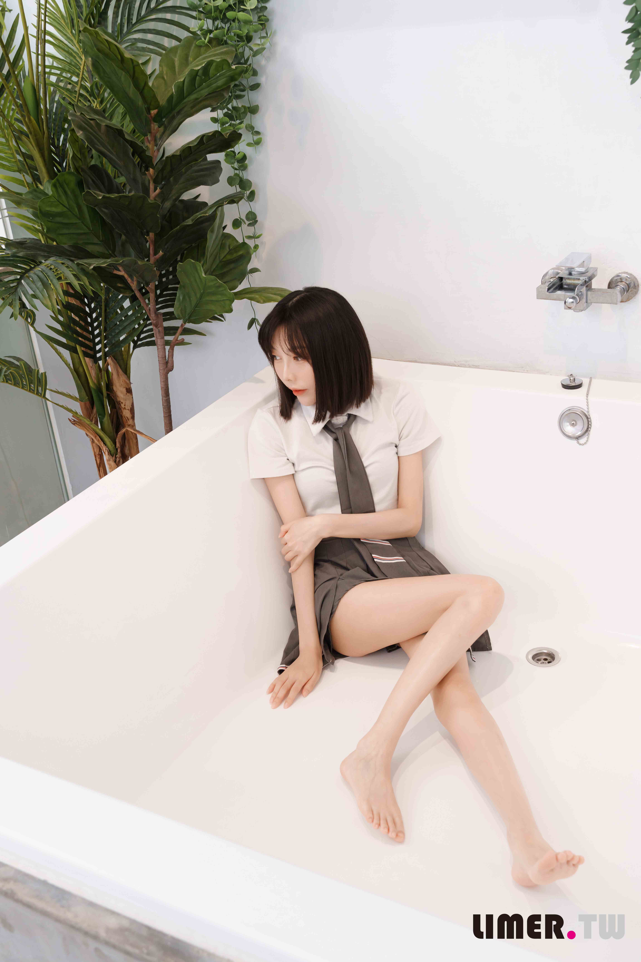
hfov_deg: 35.1
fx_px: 1015
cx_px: 320
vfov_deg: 50.7
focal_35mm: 38
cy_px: 481
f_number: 6.3
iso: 400
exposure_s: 1/60
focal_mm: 38
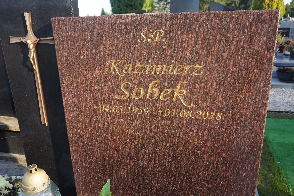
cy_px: 98
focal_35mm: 28
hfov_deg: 64.6
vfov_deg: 45.6
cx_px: 147
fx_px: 233
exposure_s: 1/160
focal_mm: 19
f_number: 4.5
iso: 100
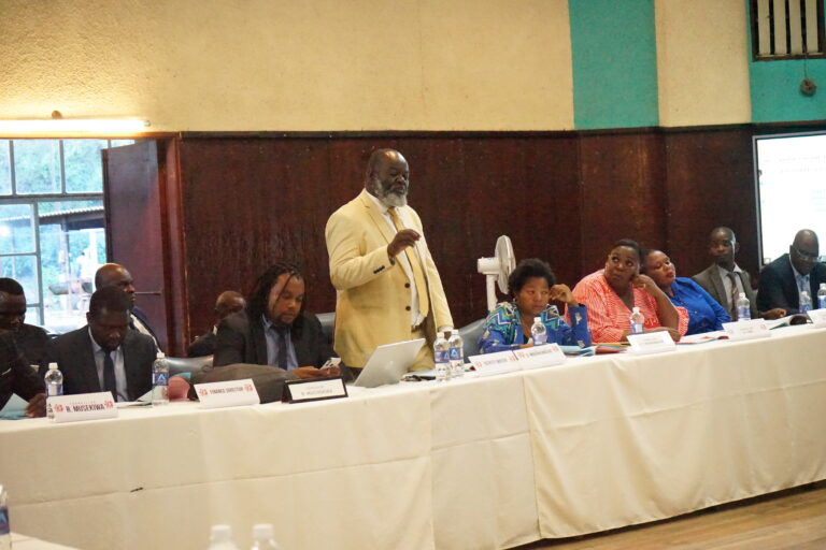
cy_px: 275
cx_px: 413
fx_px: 1606
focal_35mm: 70
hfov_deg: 28.8
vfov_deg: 19.5
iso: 25600
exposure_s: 1/250
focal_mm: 70
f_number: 6.3
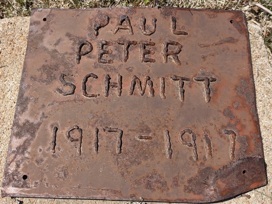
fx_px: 283
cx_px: 117
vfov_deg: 39.7
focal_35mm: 36
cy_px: 98
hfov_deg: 51.2
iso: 43
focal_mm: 5.43
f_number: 1.89
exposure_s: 1/2092
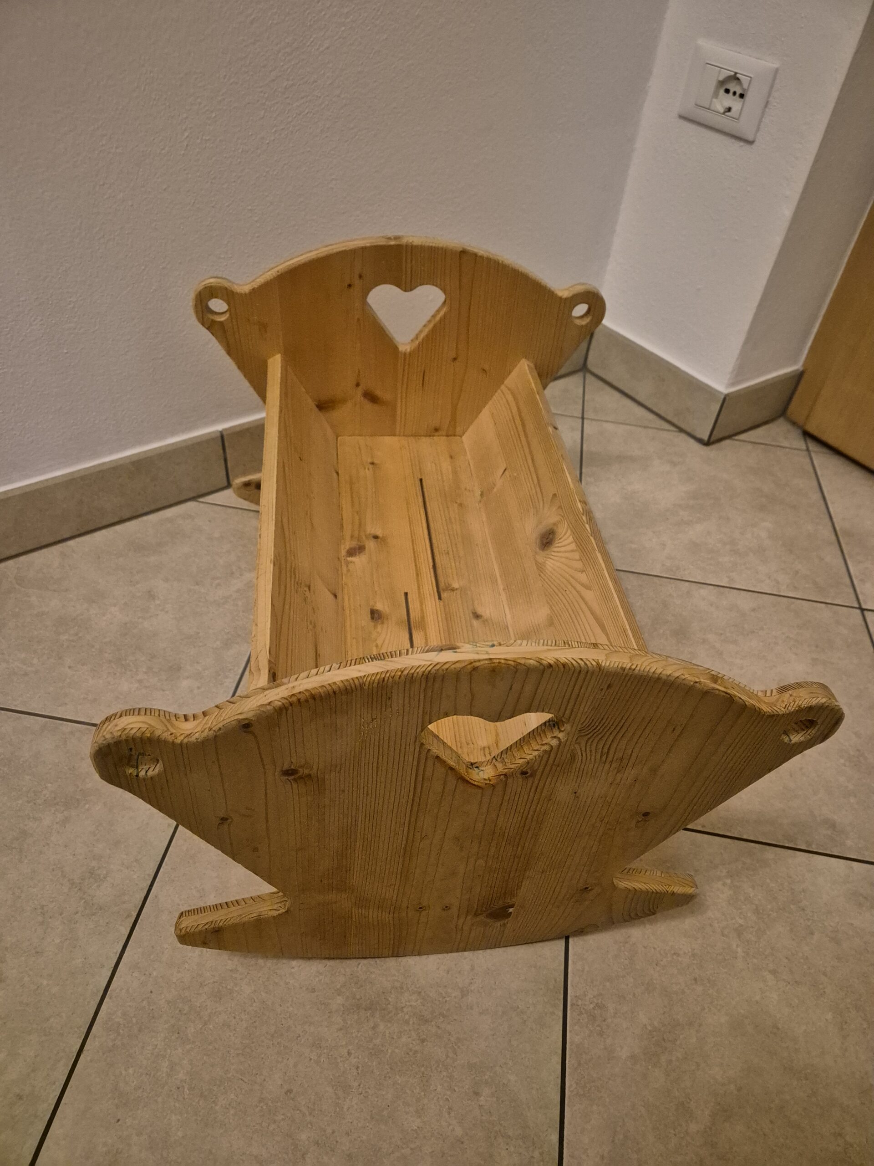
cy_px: 583
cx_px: 437
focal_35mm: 23
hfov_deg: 58.9
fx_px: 774
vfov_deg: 73.9
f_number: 1.8
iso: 2000
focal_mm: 5.4
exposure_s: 1/100
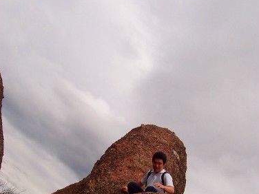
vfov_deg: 28.5
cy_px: 153
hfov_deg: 38.2
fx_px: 374
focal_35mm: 50
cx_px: 129
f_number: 5.6
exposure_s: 1/1000
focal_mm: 5.6
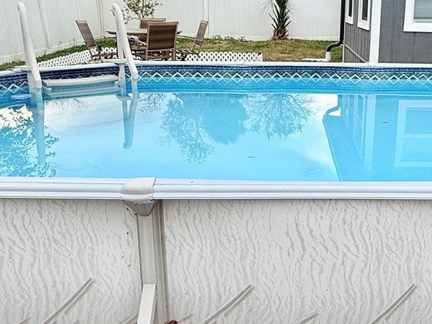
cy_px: 117
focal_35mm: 38
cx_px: 310
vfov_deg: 37.5
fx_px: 474
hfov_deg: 47.6
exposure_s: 1/430
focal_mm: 2.22
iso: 50
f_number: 2.2
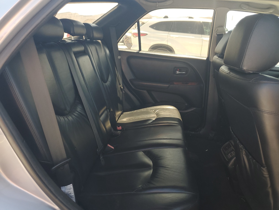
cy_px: 105
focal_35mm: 26
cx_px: 140
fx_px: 210
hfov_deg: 67.3
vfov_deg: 53.1
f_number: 1.5
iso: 50
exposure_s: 1/250
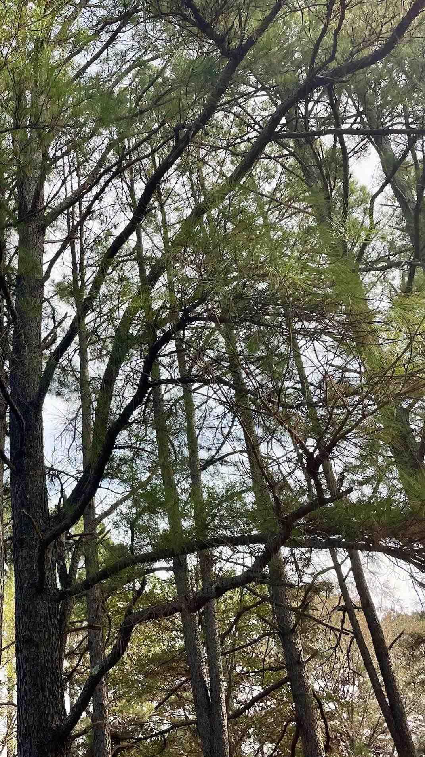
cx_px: 51
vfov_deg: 52.8
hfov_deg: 30.0
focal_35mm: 38
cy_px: 380
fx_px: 761
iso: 32
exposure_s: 1/584
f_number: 1.6
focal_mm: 4.2
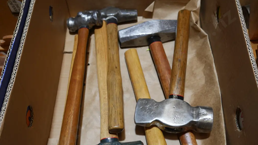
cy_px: 93
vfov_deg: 28.2
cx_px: 128
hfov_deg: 48.4
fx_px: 287
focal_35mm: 42
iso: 200
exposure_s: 1/60
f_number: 4.1
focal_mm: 19
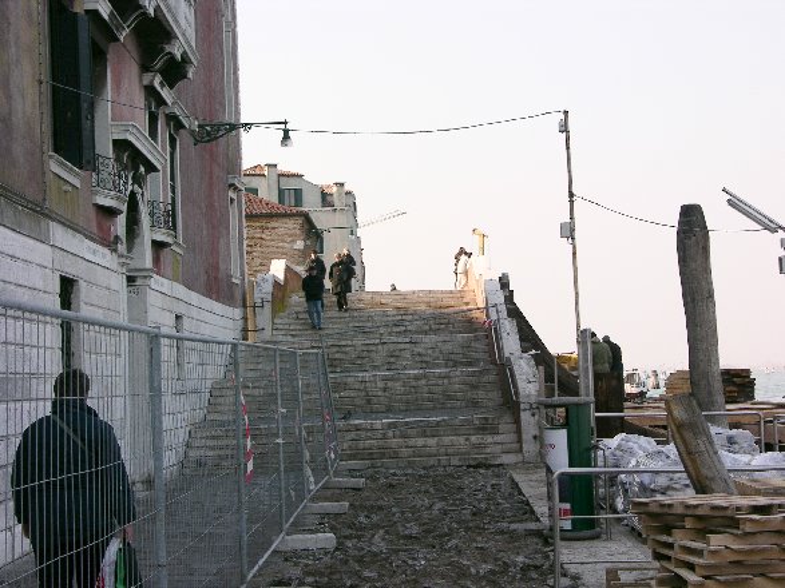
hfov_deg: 27.8
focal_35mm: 70
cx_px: 392
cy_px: 294
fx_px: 1587
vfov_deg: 21.0
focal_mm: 17.8
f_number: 5.9
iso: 50
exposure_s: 1/134
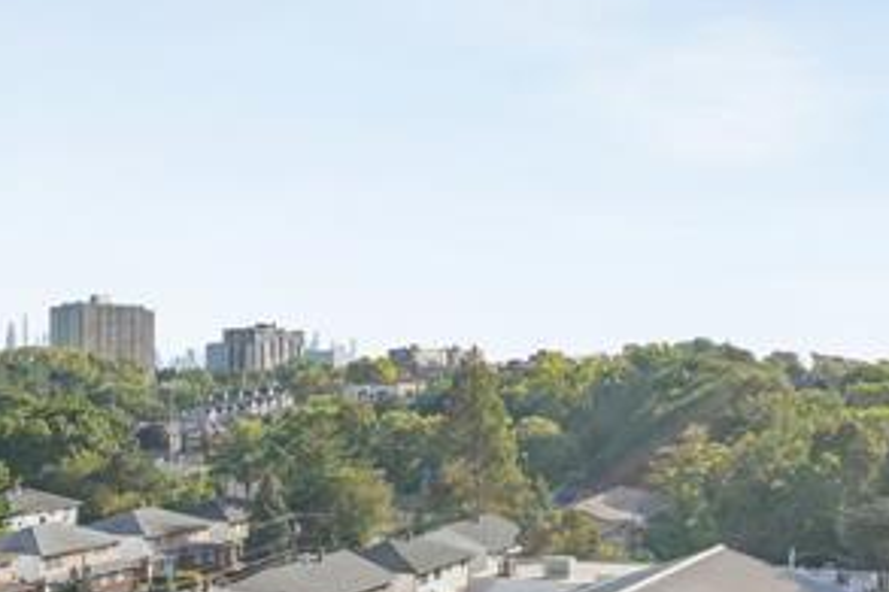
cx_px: 504
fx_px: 1382
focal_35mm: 56
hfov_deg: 35.6
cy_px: 304
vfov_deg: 24.2
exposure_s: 1/1250
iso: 800
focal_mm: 16
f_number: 8
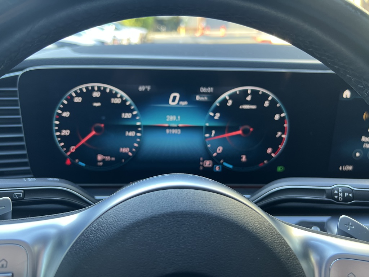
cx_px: 184
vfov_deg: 53.1
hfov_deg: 67.3
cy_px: 138
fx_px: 277
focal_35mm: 26
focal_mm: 5.7
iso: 125
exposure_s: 1/67
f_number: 1.5
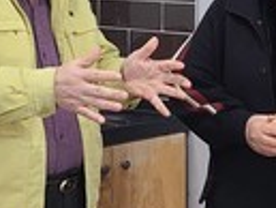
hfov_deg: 16.0
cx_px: 276
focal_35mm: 121
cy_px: 32
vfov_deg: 12.2
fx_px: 966
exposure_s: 1/60
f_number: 1.8
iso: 200
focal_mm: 5.4
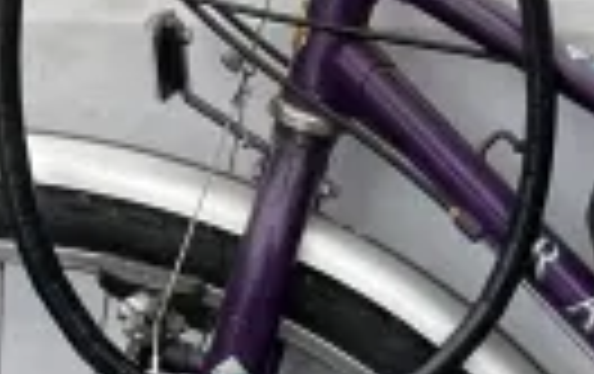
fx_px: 2432
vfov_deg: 8.8
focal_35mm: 150
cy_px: 306
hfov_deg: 12.8
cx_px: 1026
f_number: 1.6
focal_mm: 4.2
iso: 32
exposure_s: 1/373
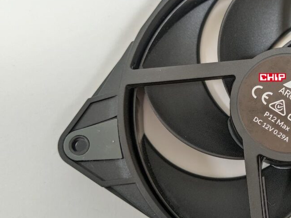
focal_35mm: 59
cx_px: 269
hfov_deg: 31.0
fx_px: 496
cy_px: 98
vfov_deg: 24.8
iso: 286
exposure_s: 1/33
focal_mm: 6.78
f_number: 1.85
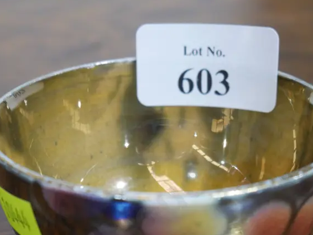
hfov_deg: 18.7
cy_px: 198
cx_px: 175
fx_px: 950
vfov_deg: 14.0
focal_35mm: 105
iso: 1250
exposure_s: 1/60
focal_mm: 29
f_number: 5.4
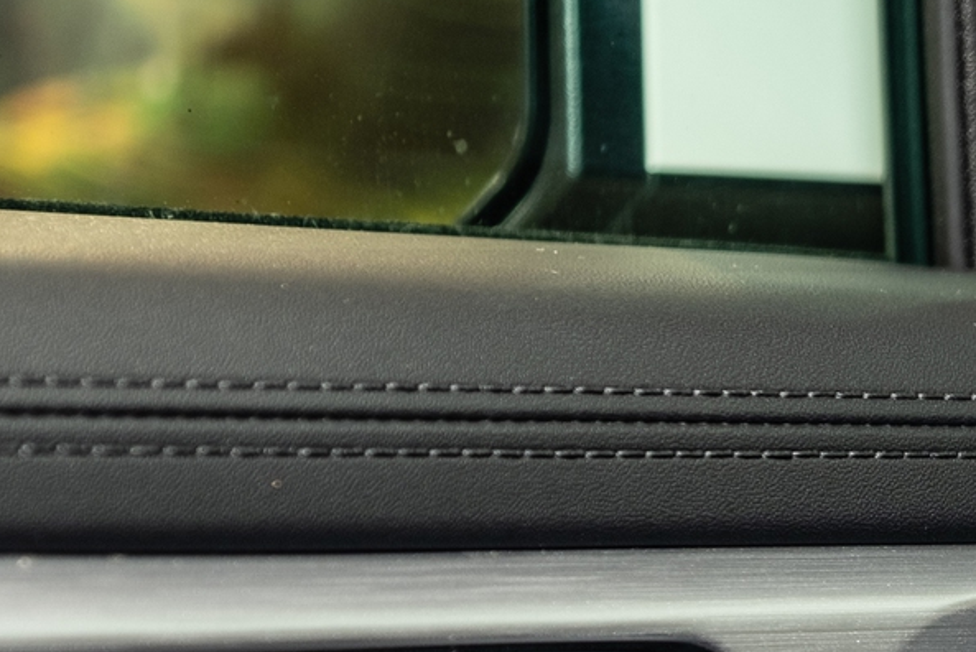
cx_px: 999
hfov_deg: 10.2
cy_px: 853
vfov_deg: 6.8
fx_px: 5397
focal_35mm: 199
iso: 100
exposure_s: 1/30
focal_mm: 39
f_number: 4
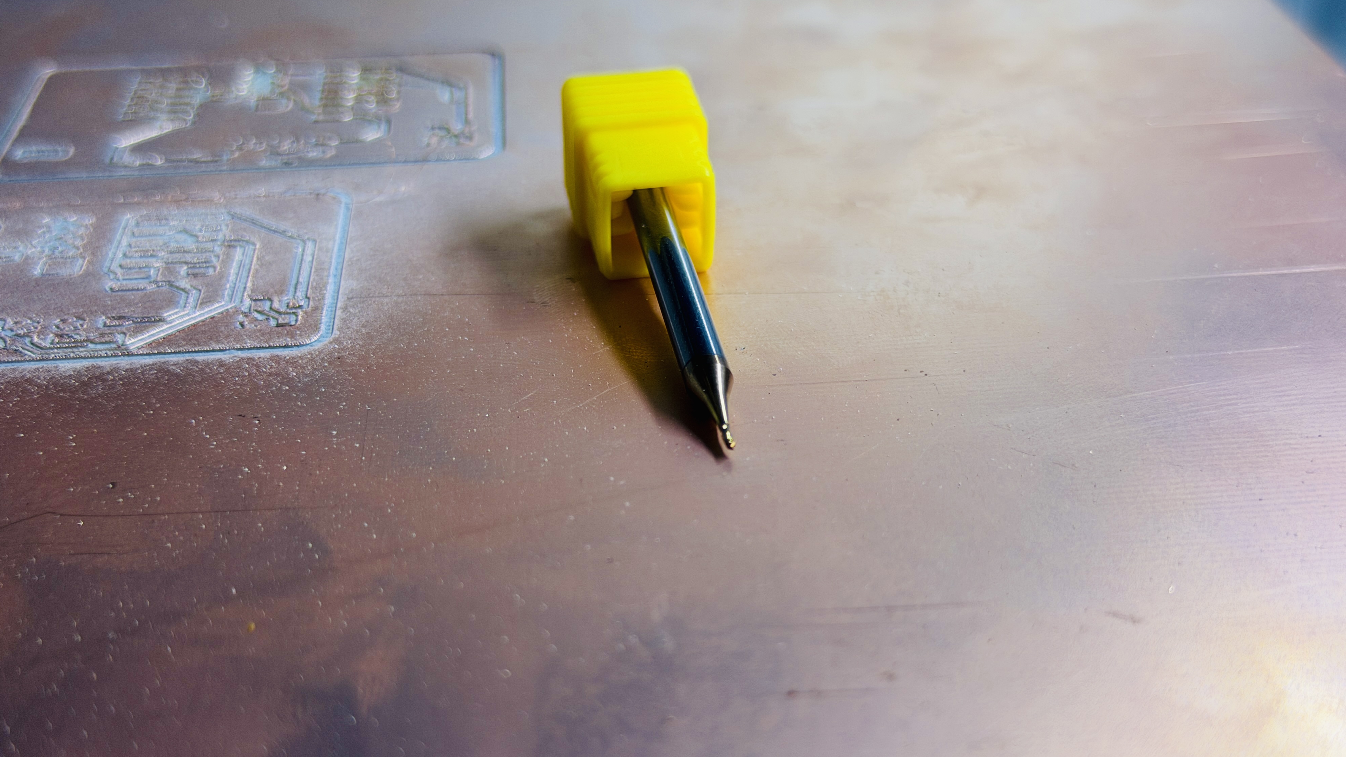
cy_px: 388
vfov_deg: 22.6
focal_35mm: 53
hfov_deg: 39.2
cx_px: 669
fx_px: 1892
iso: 80
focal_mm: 6.76
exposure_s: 1/452
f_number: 1.78
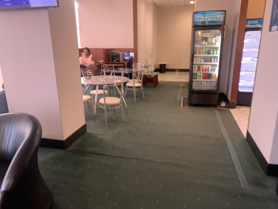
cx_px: 139
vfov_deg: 53.1
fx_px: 209
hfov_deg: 67.3
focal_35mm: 26
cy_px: 104
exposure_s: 1/33
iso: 400
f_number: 1.8
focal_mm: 4.25
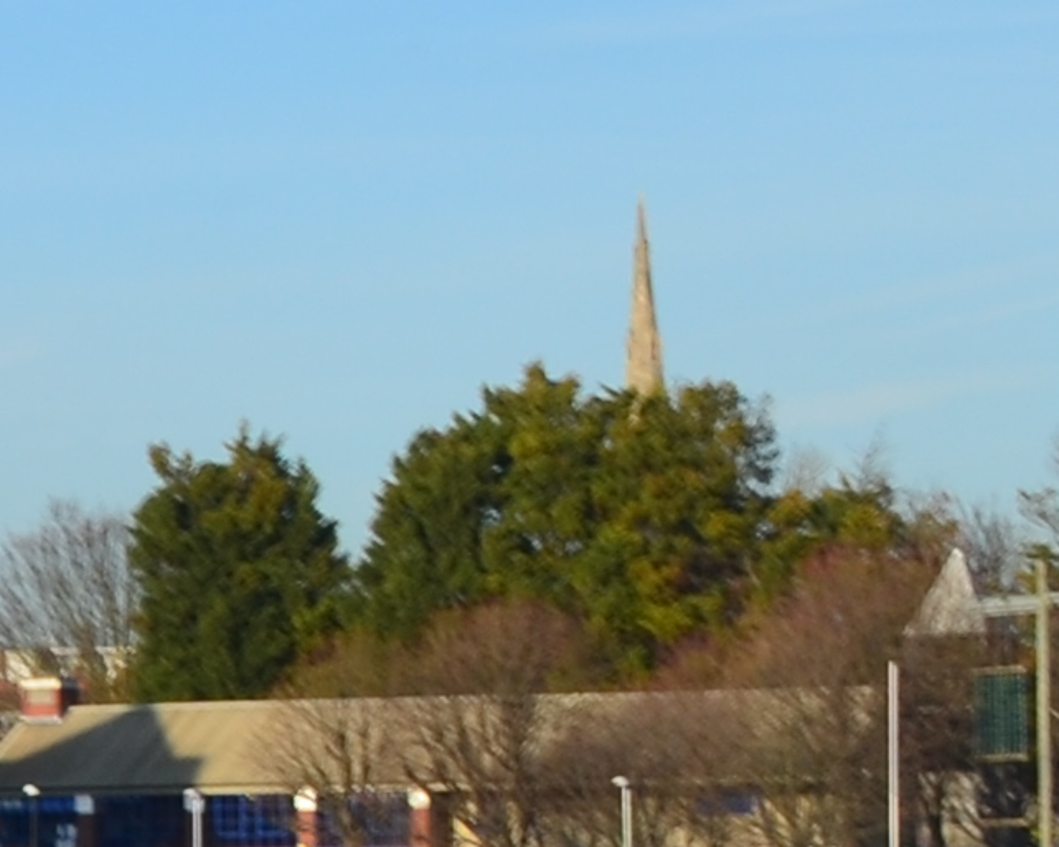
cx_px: -2273
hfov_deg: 6.7
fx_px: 8114
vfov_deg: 6.0
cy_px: 482
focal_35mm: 259
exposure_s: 1/125
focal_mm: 24
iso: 110
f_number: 11
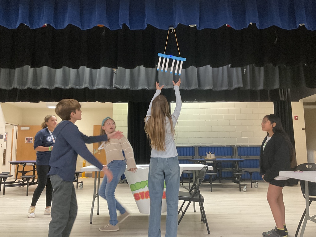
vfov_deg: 48.2
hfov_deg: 61.7
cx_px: 158
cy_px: 118
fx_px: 265
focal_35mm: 29
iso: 250
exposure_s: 1/60
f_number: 1.8
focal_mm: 3
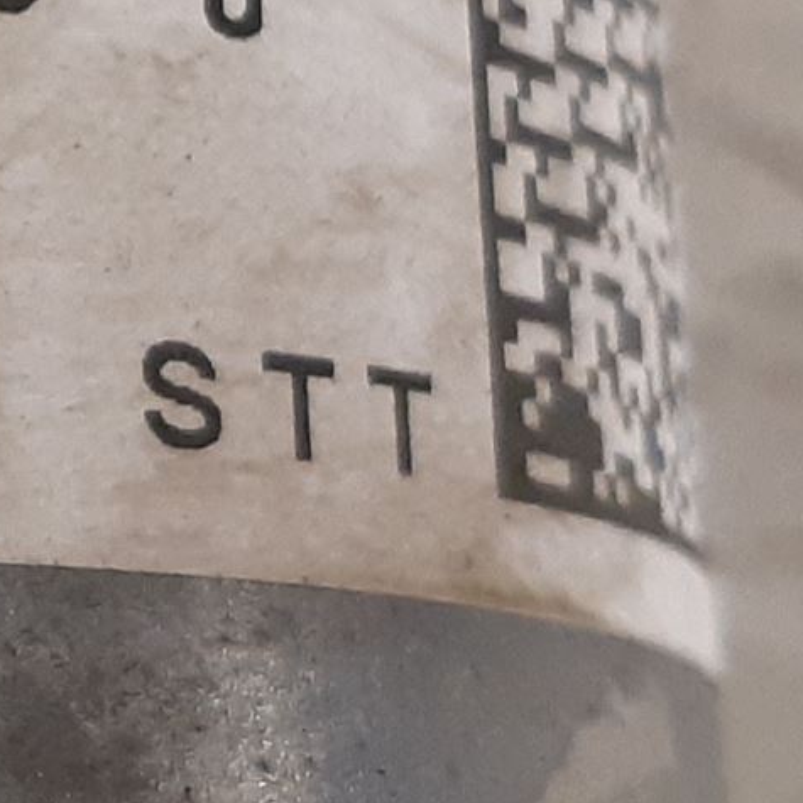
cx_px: -482
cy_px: 24
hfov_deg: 15.8
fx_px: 2598
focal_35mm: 99
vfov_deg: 17.2
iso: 250
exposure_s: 1/33
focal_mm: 3.93
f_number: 1.7
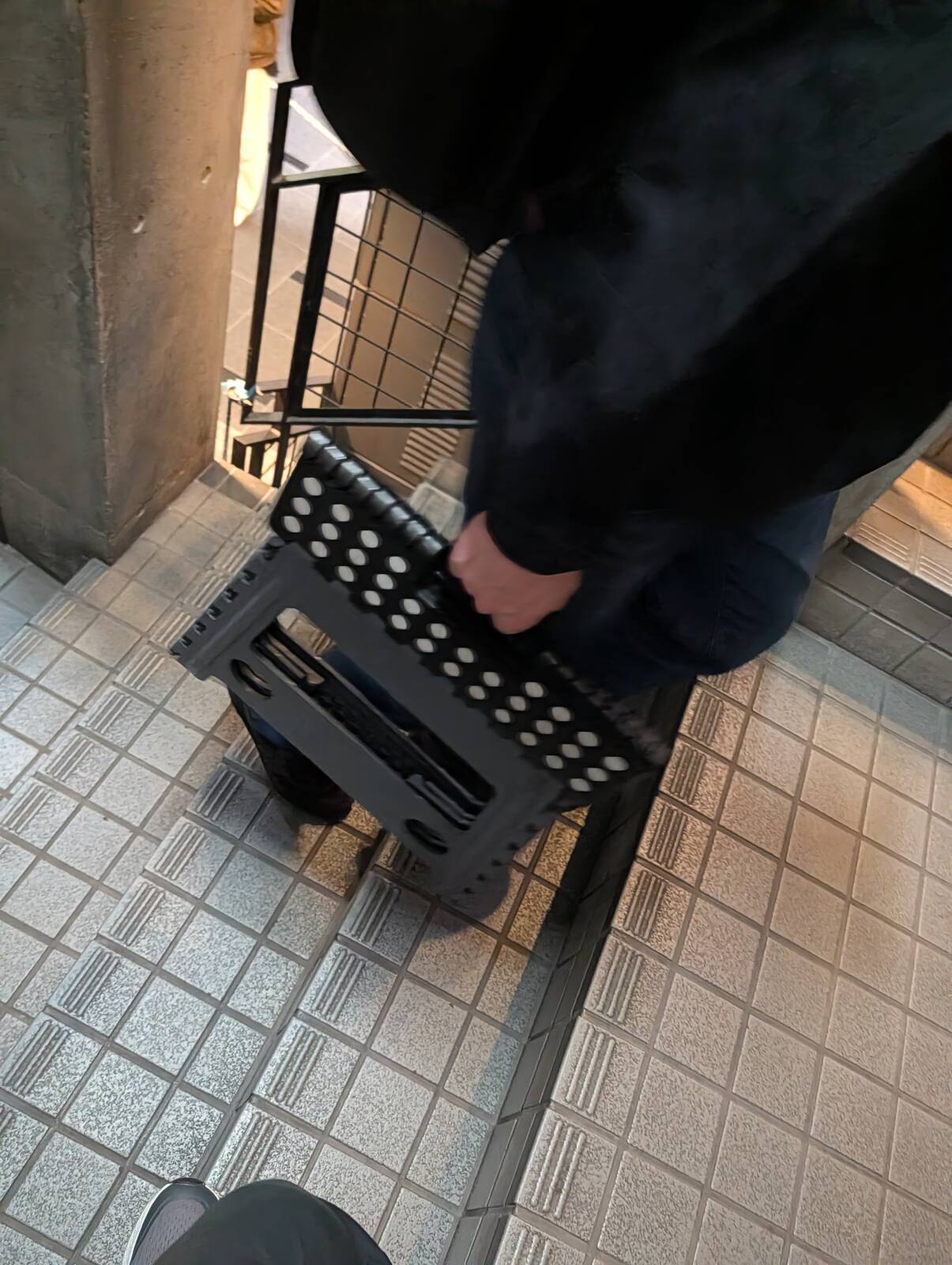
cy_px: 632
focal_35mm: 24
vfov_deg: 71.5
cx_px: 476
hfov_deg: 56.9
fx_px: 878
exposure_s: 1/60
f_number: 1.68
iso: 3263
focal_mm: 6.9
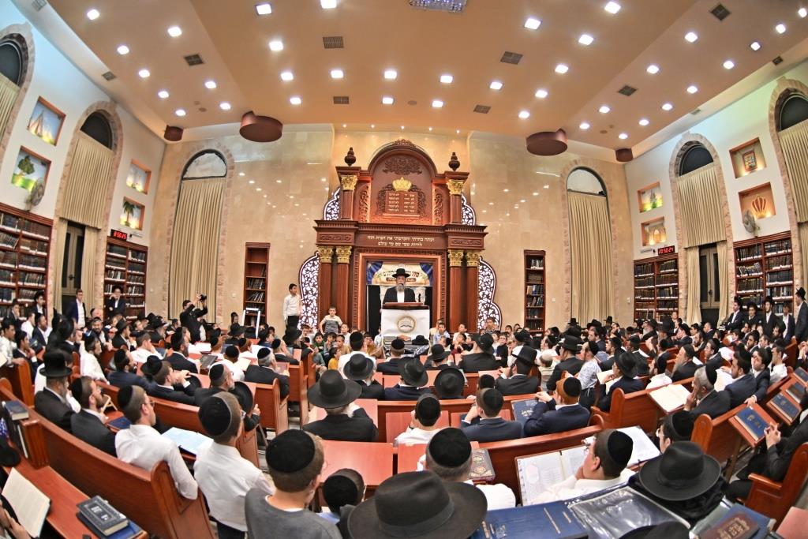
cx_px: 404
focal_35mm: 15
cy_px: 270
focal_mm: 10.5
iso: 800
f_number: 2.8
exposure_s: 1/400
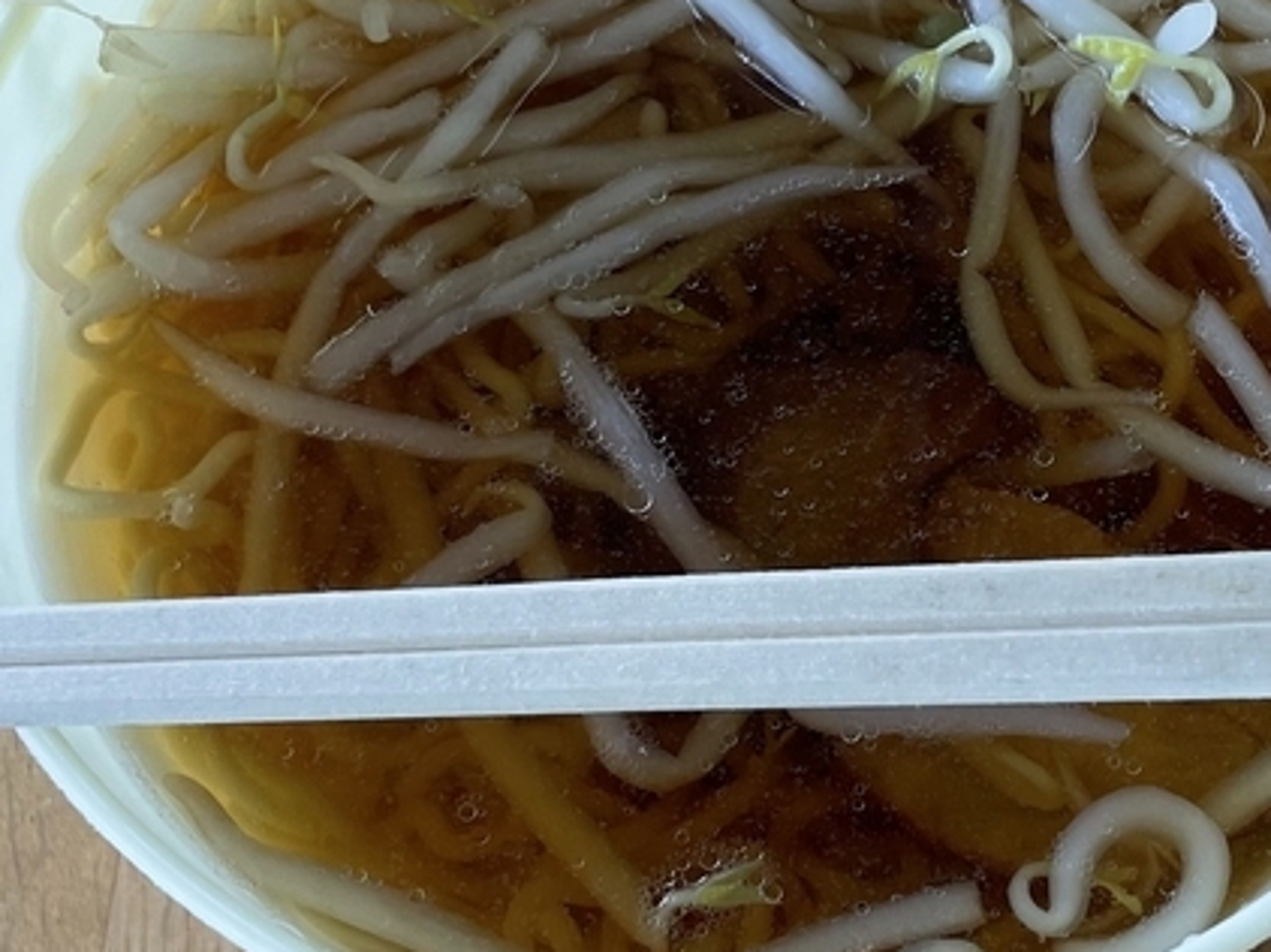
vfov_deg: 19.9
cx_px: 825
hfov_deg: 26.2
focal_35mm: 74
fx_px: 2716
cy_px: 371
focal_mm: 4.2
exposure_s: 1/120
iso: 50
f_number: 1.6
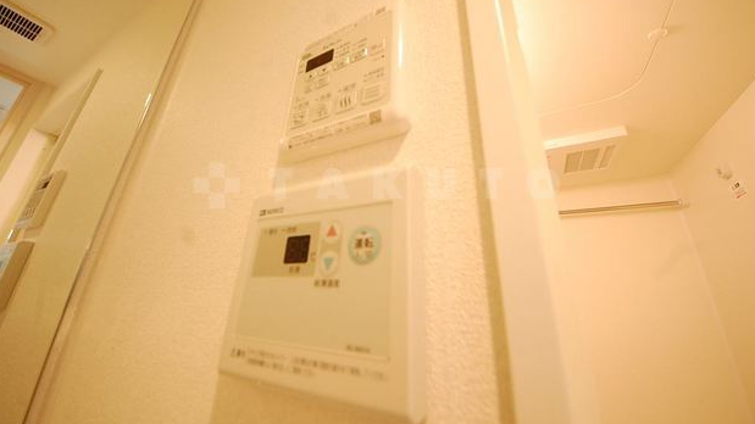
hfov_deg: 110.8
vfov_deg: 78.0
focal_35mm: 13
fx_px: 260
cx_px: 377
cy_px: 185
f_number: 4.5
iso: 800
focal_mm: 8
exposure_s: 1/25
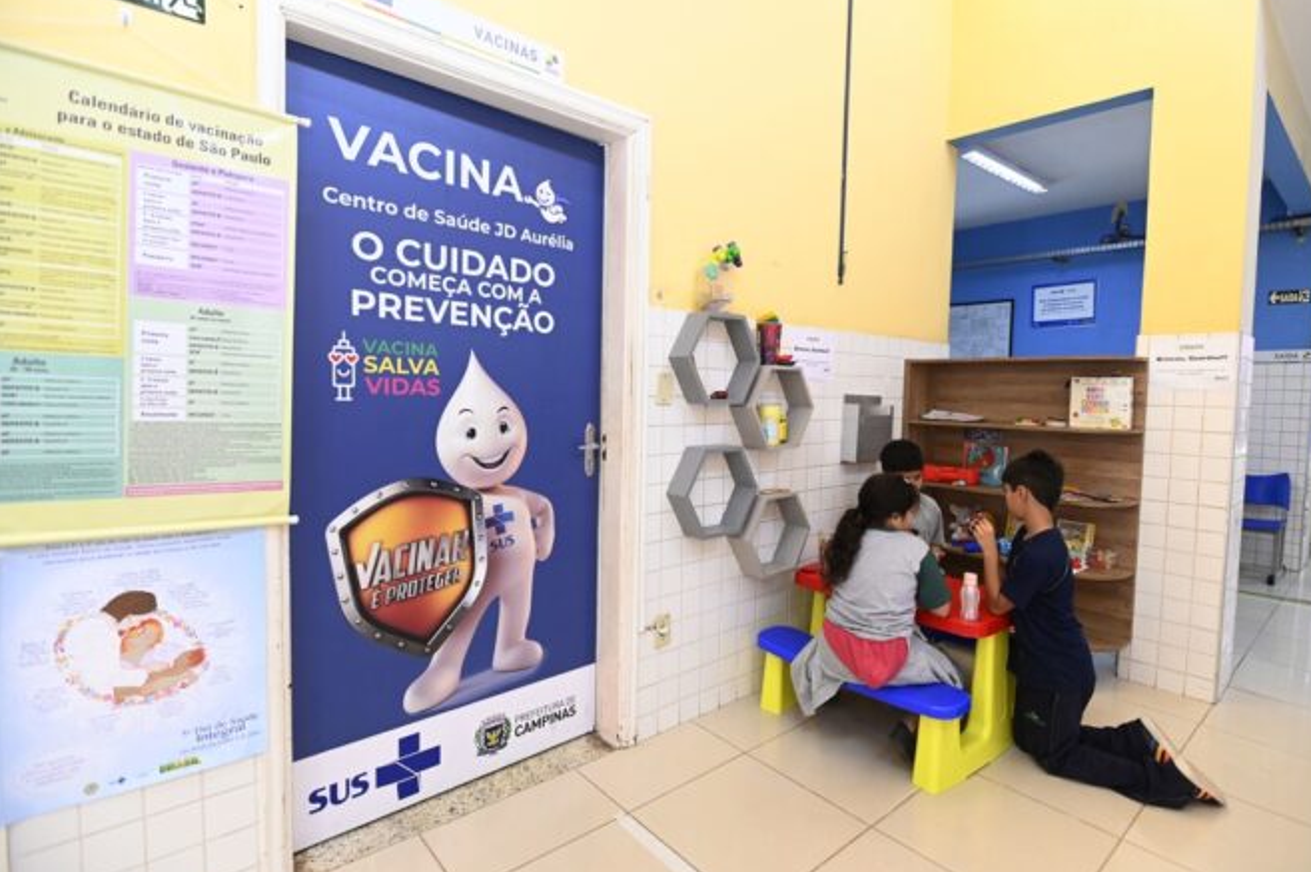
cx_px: 688
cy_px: 430
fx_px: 655
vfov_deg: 67.3
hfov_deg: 90.0
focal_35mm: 18
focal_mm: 17
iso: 2500
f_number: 4
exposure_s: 1/200
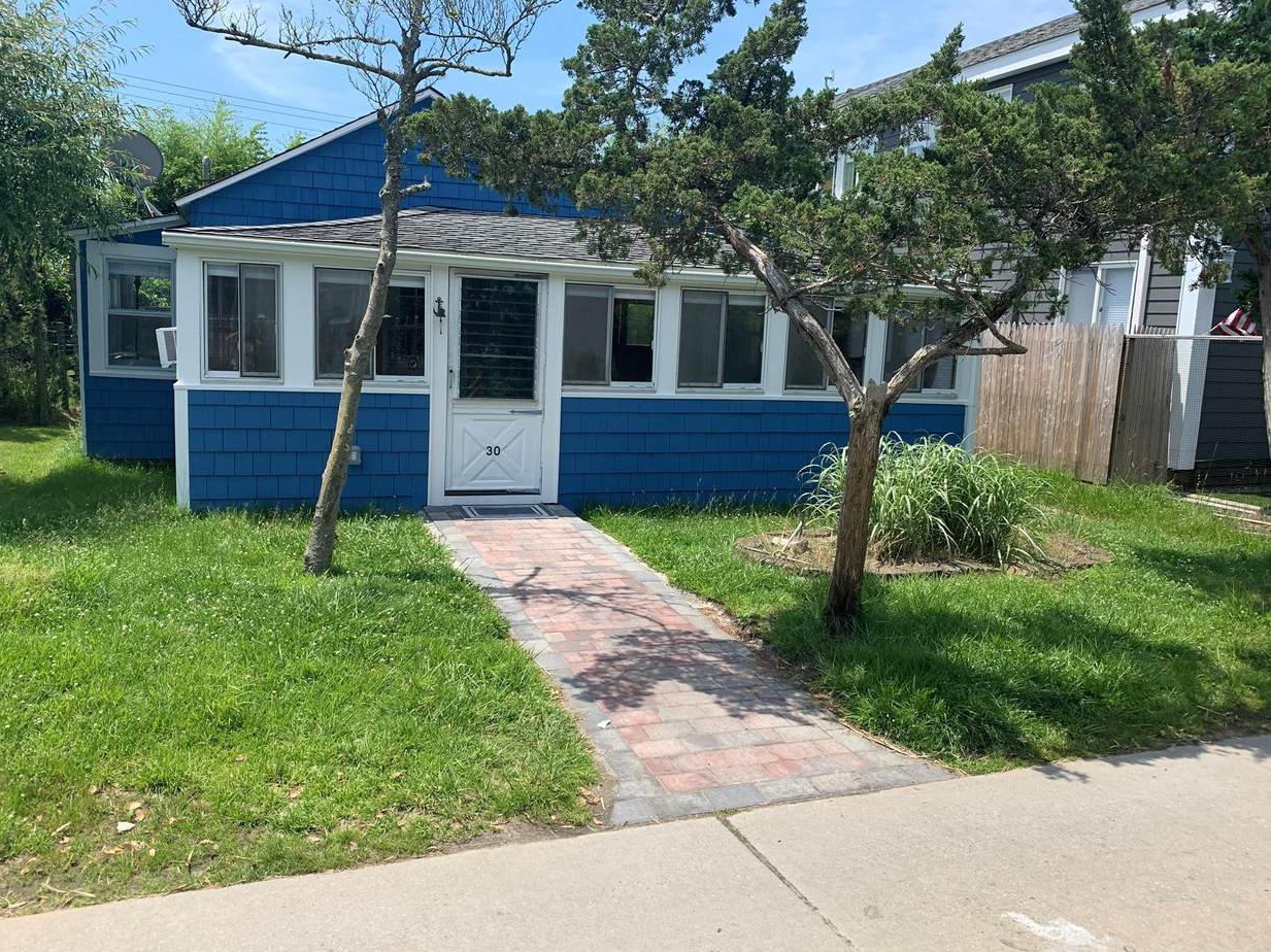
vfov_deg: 51.3
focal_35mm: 27
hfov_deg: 65.3
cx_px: 622
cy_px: 485
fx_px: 991
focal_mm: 4.25
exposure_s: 1/1536
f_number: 1.8
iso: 25
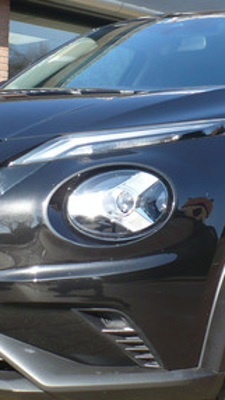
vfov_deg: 23.7
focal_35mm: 90
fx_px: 957
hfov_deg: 13.4
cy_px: 191
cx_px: 113
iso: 100
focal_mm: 6.1
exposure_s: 1/500
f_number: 2.8
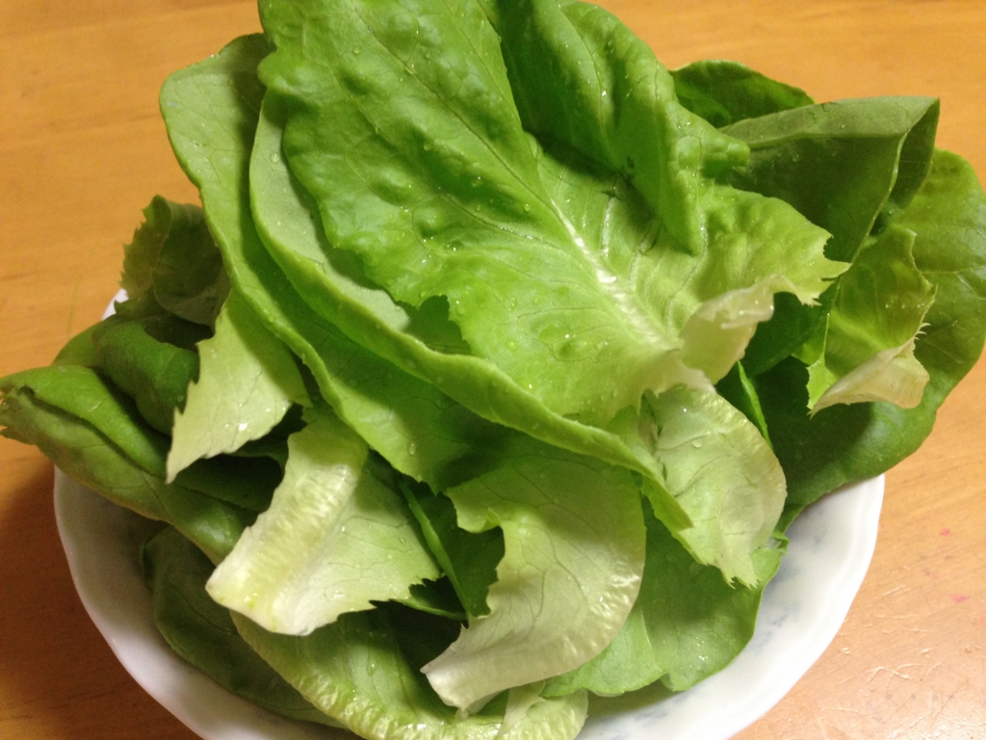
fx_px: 940
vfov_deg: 42.9
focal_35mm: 33
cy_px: 370
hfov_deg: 55.4
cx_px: 493
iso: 200
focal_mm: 4.12
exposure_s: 1/20
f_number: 2.4
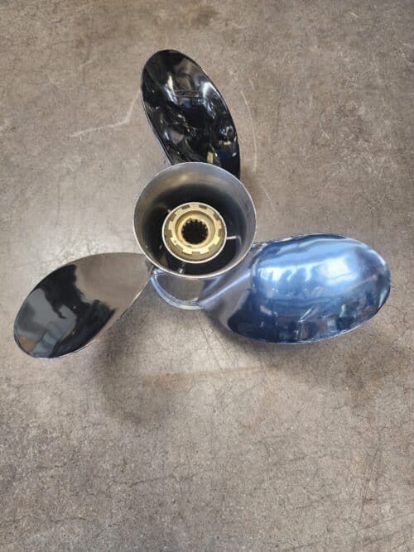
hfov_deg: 58.9
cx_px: 207
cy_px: 276
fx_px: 367
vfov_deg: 73.9
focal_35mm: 23
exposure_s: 1/120
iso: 320
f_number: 1.8
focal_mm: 6.4
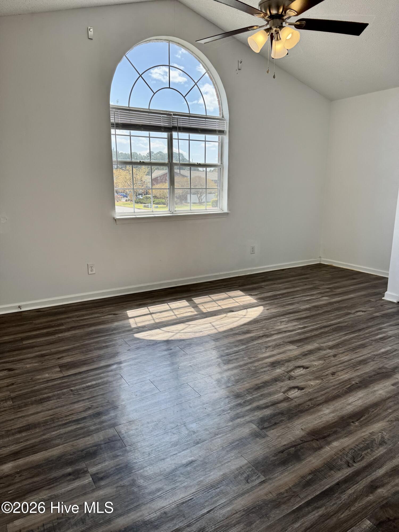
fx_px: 369
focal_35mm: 24
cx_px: 200
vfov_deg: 71.6
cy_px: 266
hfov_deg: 56.8
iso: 80
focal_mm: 6.76
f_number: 1.78
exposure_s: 1/633
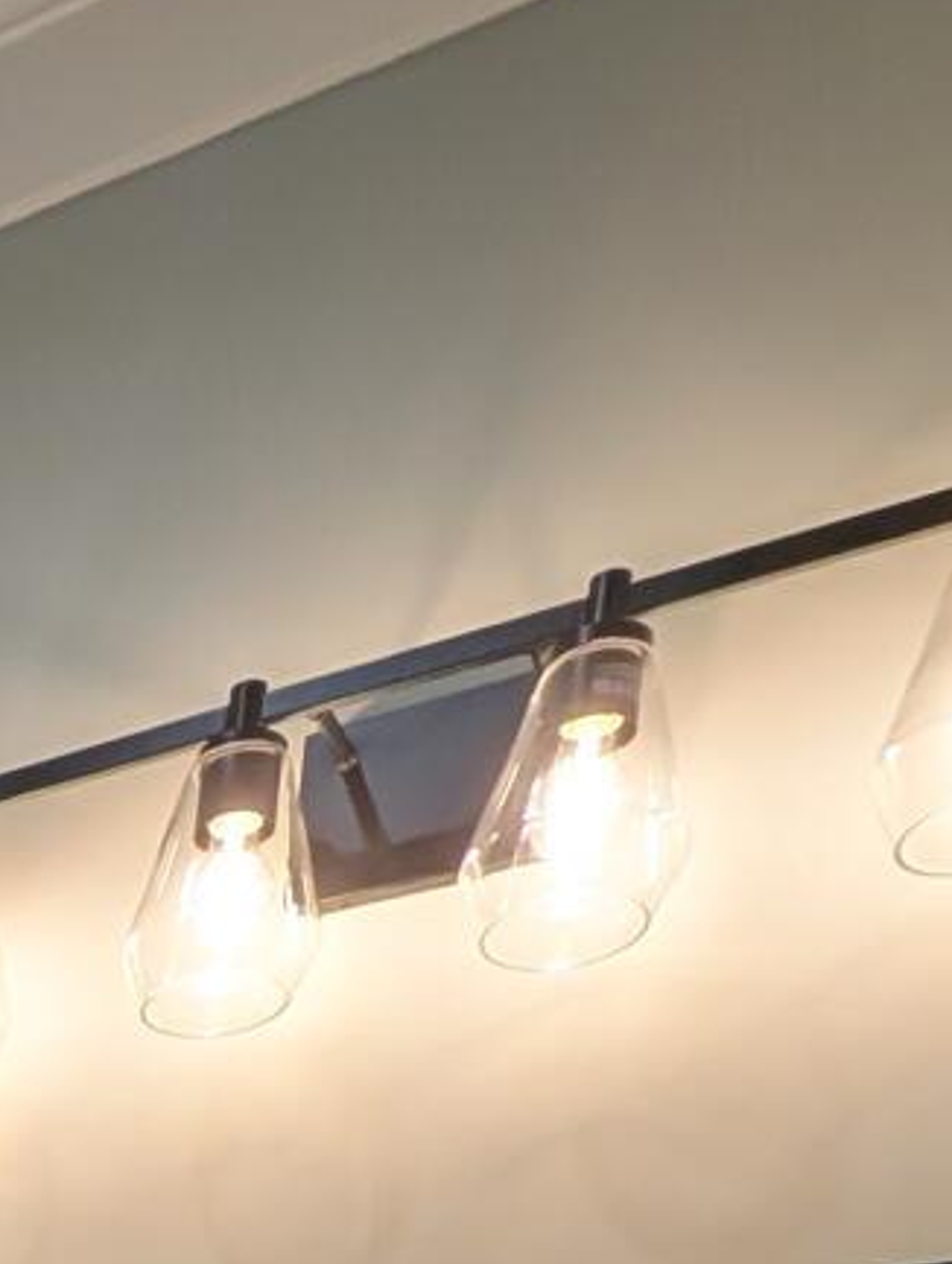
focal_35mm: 60
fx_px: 2195
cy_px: 2464
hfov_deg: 19.2
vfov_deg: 19.6
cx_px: -705
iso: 91
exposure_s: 1/120
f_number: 2.2
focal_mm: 1.95
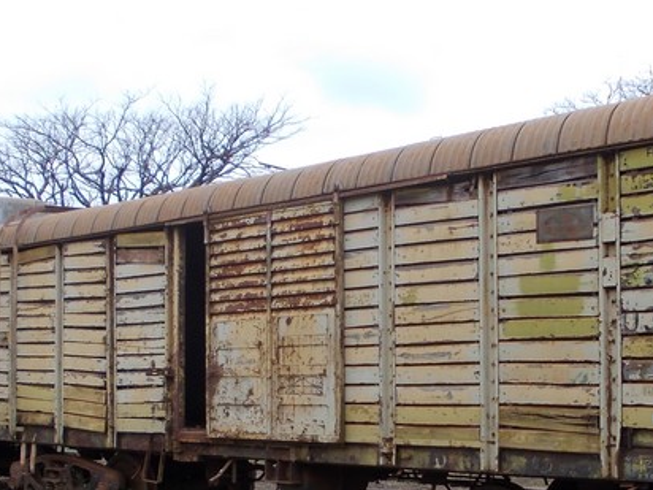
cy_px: 390
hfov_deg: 36.8
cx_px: 371
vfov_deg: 27.5
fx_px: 981
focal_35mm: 52
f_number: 2.7
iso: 80
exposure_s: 1/200
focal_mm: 4
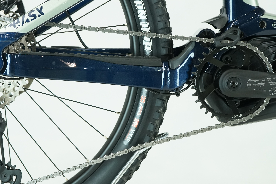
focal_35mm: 78
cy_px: 94
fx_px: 598
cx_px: 133
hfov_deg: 26.0
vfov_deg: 17.5
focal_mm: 48
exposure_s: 1/200
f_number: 5.6
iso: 1600
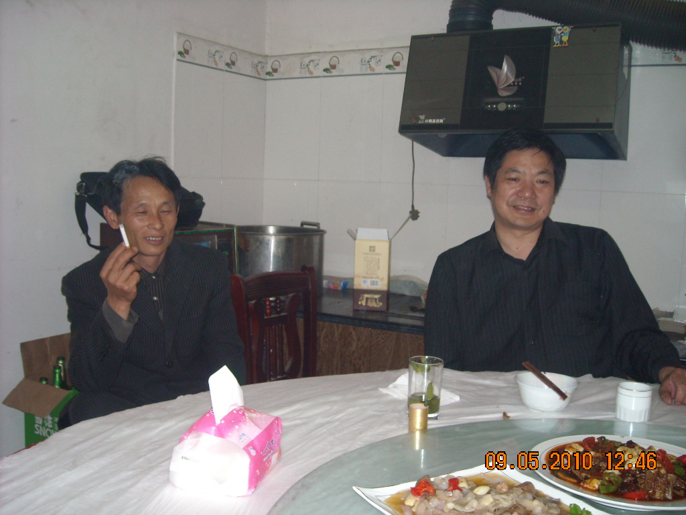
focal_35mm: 35
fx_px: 694
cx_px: 343
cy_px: 258
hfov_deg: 52.6
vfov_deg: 40.7
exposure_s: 1/60
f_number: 2.8
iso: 200
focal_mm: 5.7
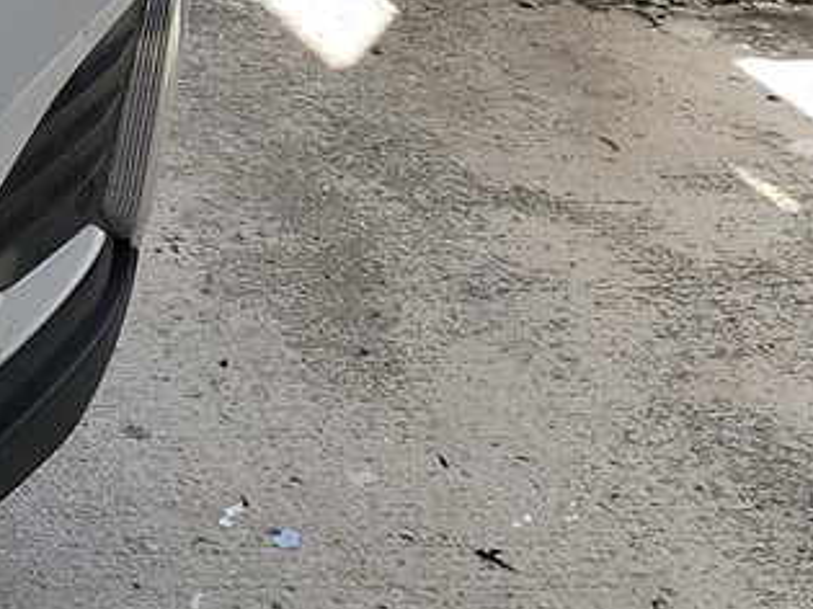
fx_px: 2864
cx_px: -1061
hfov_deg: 12.9
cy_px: -444
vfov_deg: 11.4
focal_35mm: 122
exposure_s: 1/298
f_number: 1.8
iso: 50
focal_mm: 6.7
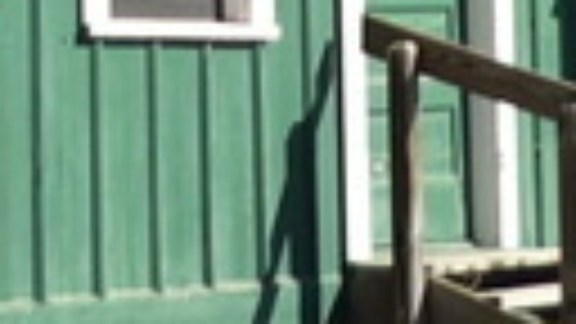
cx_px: 248
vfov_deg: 5.3
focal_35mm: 224
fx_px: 3421
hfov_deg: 9.6
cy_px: -328
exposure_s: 1/125
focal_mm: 5.5
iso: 100
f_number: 8
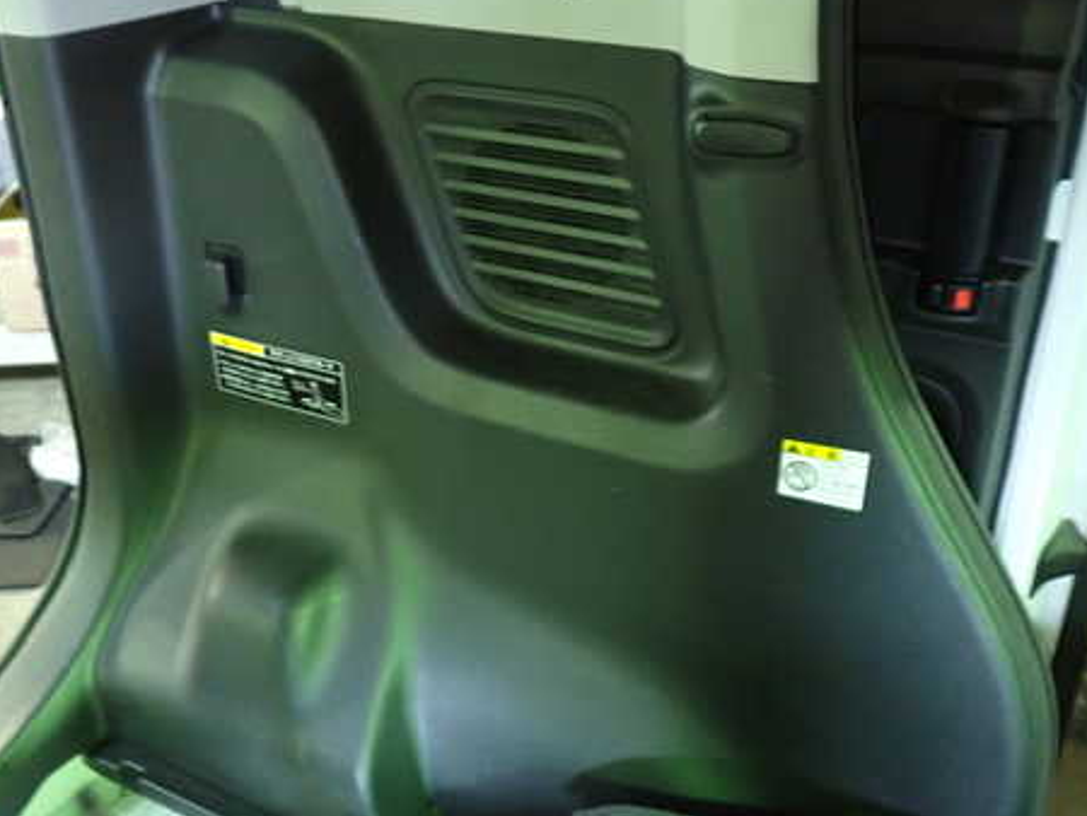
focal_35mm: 40
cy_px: 471
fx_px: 1257
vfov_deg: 35.9
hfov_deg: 46.4
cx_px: 408
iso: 800
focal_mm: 5.4
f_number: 2.3
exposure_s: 1/15
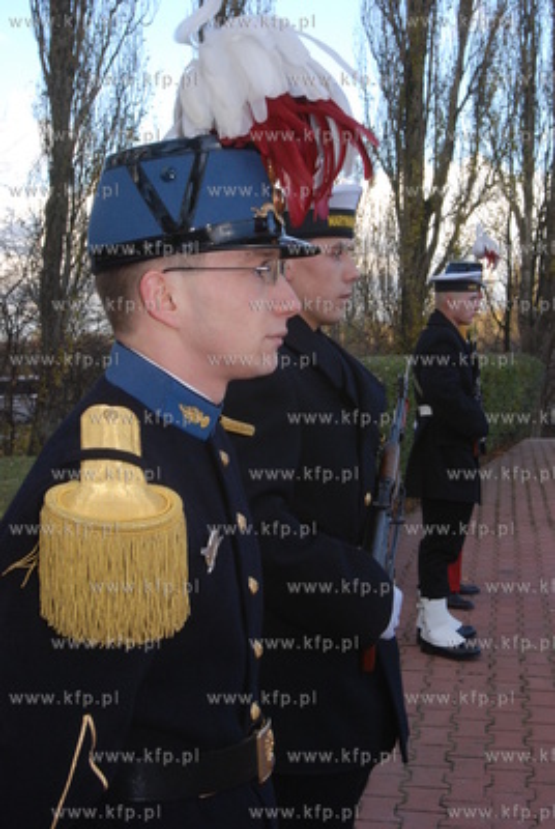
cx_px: 278
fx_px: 1210
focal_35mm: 52
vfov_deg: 37.8
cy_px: 414
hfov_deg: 25.8
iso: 400
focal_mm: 35
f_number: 14
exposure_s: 1/60
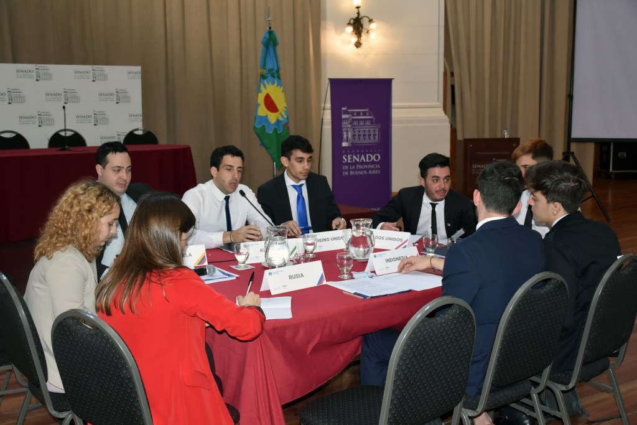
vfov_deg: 33.0
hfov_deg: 47.9
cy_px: 212
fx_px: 717
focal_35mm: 40
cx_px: 318
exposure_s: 1/60
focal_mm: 27
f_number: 5
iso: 800
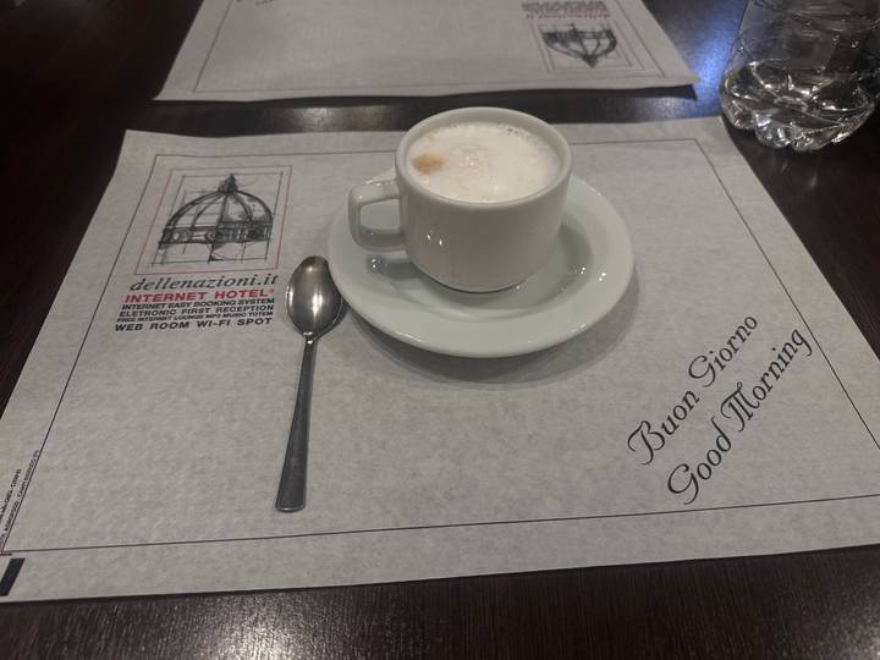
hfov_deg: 71.6
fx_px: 610
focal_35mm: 24
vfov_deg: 56.8
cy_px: 330
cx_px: 440
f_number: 1.78
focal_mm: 6.86
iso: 125
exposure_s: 1/50
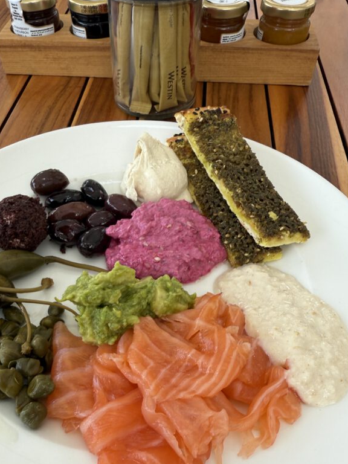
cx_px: 150
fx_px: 429
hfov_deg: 44.1
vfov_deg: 55.7
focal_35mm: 32
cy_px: 308
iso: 40
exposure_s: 1/99
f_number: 2.2
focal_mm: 2.22
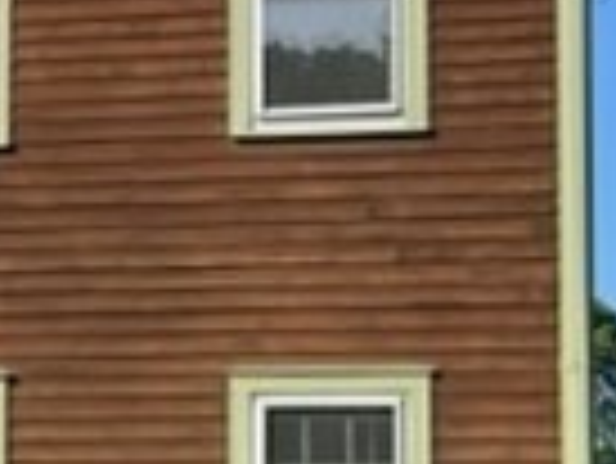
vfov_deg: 12.8
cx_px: -355
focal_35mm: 114
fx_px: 2030
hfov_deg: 15.6
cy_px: 478
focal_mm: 5.1
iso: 50
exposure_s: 1/1458
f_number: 1.6
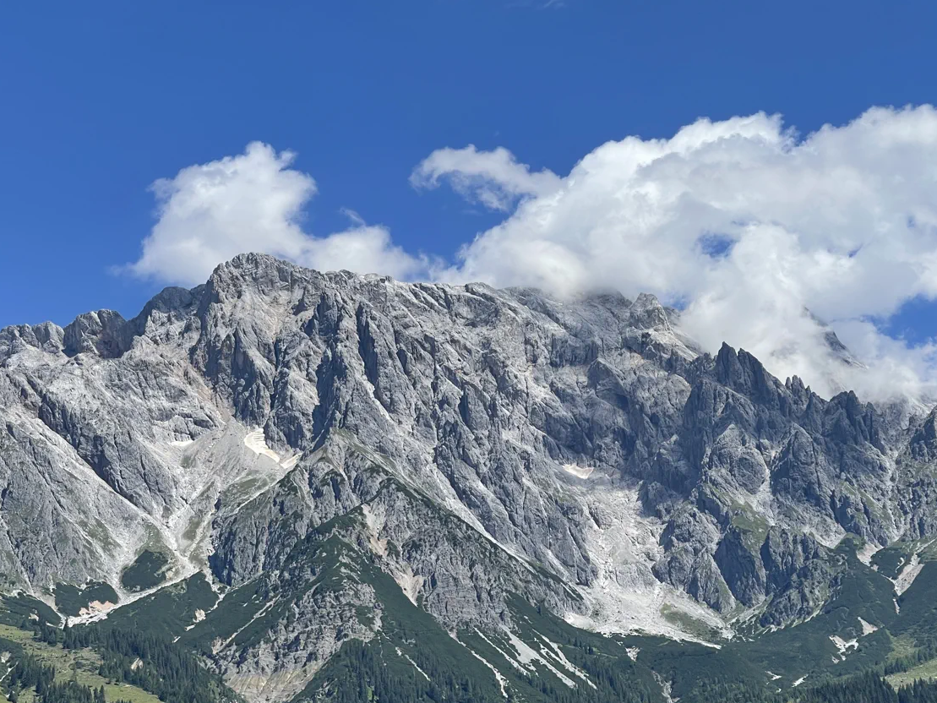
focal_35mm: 75
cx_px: 456
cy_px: 390
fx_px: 2030
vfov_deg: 19.6
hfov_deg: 26.0
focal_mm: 7.5
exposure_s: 1/1531
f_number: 2.2
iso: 20
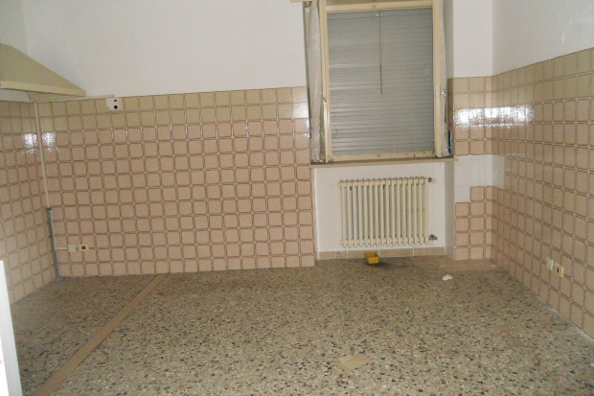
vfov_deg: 44.9
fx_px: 478
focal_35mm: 29
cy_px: 181
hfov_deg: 63.7
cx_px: 303
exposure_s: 1/25
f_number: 3.2
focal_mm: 4.9
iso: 400
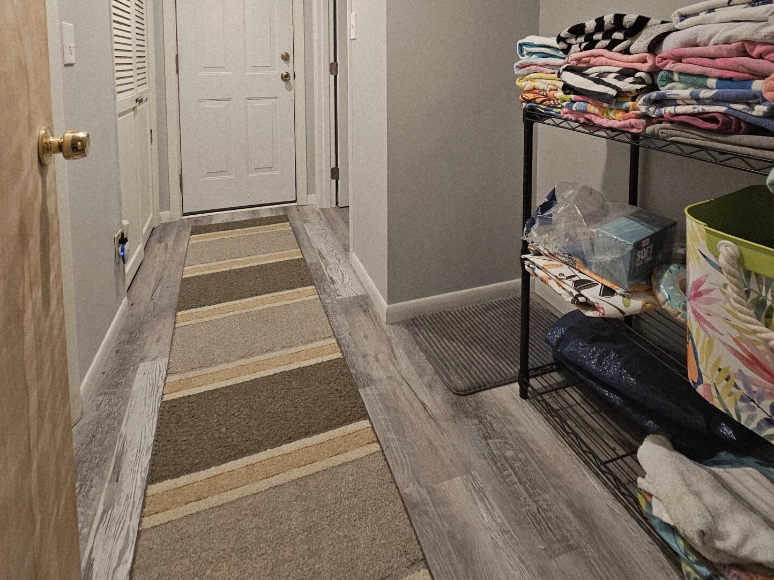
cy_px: 89
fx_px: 402
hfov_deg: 87.7
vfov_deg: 63.2
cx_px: 378
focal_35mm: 18
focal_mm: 2.2
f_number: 2.2
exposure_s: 1/60.2
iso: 320
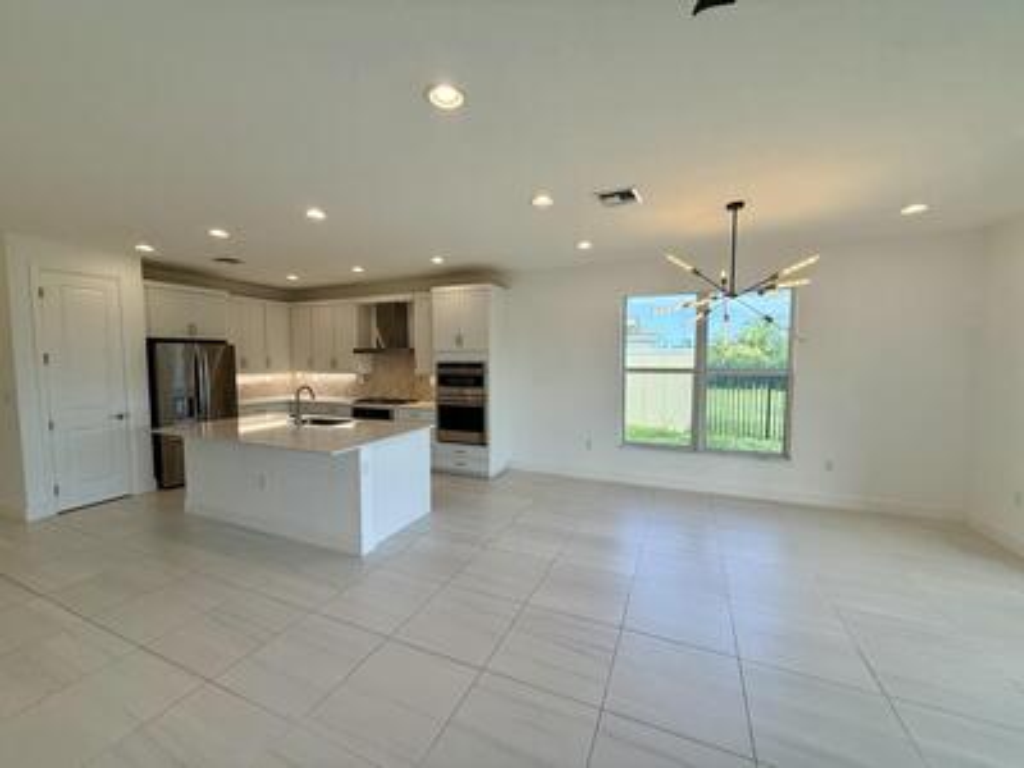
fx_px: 414
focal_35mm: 14
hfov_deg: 102.1
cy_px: 384
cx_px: 512
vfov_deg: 85.7
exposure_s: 1/256
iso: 64
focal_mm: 2.22
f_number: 2.2
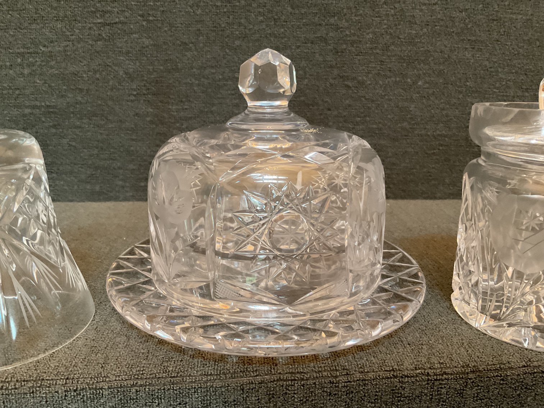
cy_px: 204
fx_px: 456
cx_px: 272
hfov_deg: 61.7
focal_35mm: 29
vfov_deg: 48.2
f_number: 1.8
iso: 200
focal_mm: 3
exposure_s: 1/33
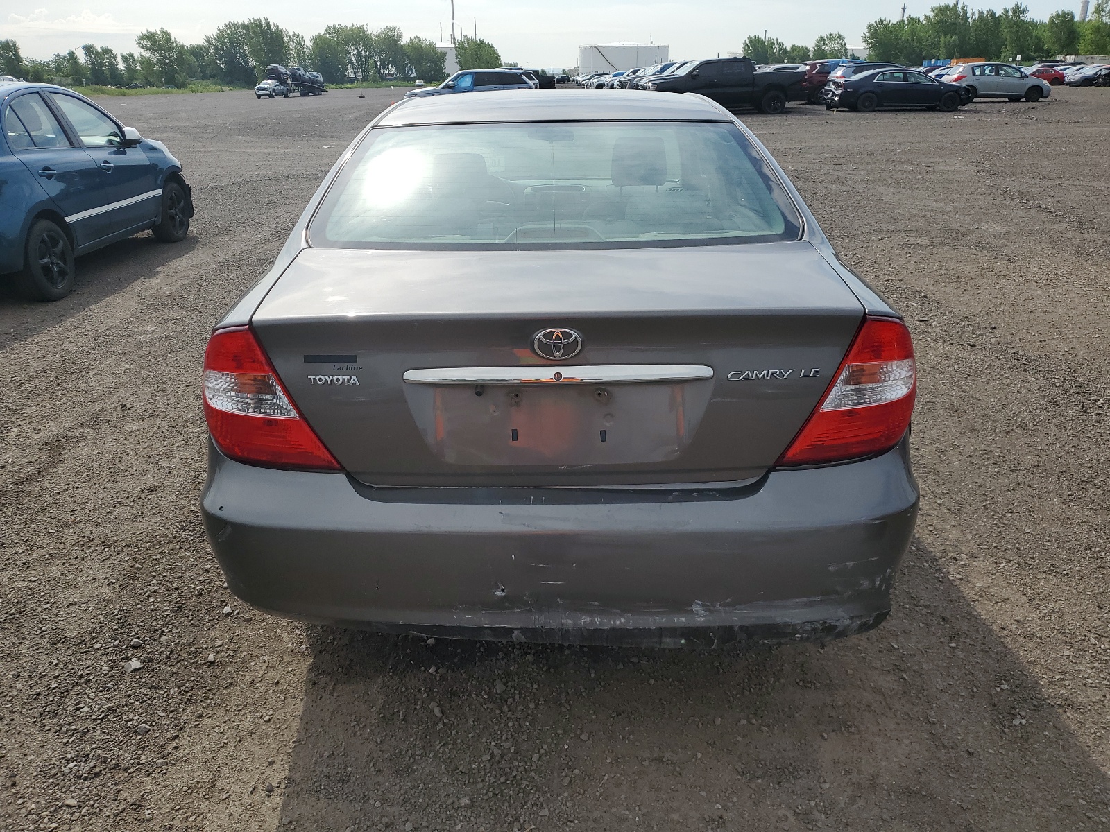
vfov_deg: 53.1
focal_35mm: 26
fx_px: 834
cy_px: 416
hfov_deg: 67.3
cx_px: 555
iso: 50
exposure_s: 1/3333
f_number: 1.5
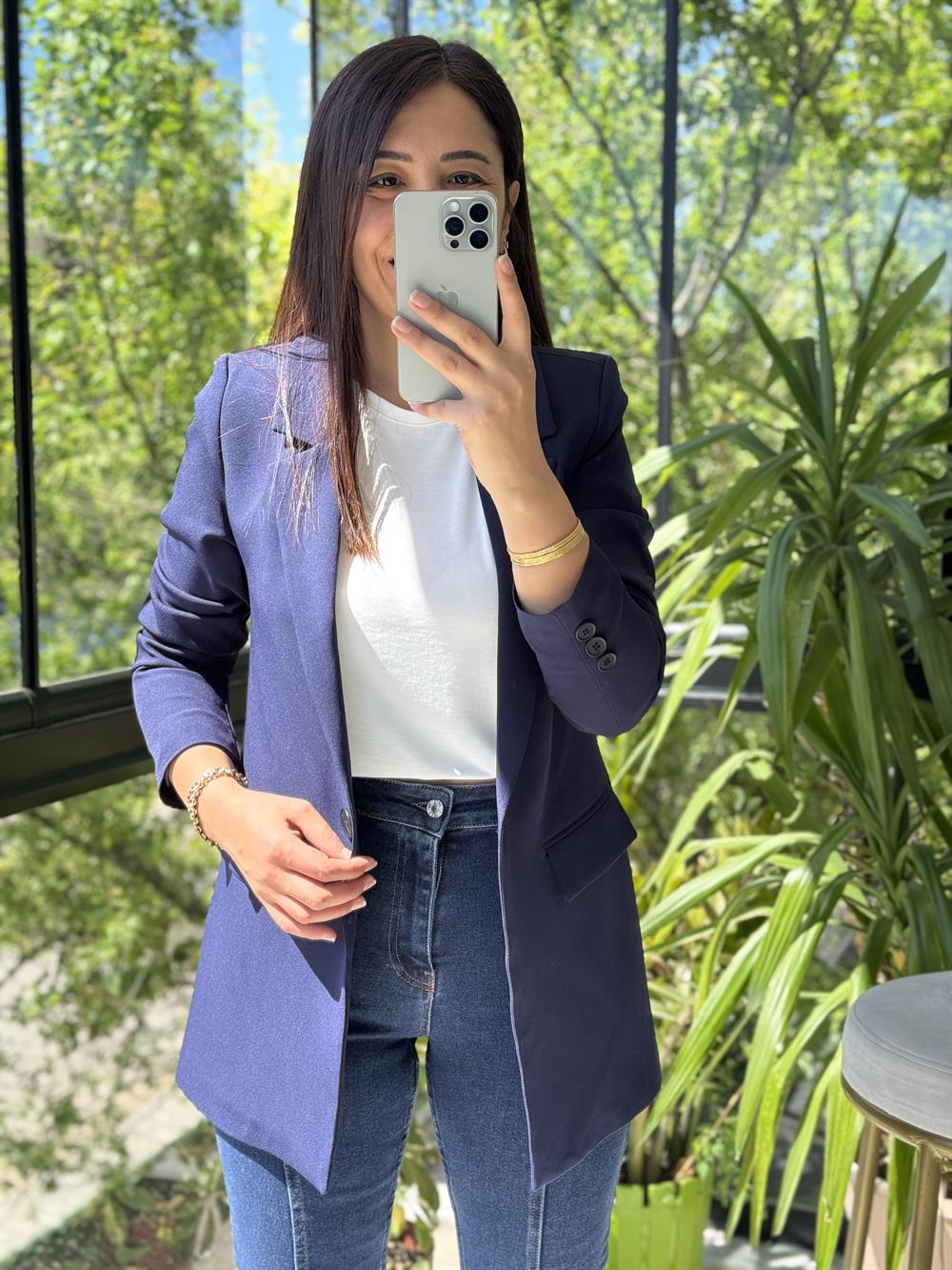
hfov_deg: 30.3
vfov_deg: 39.7
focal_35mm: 48
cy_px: 635
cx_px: 476
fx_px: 1760
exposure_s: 1/248
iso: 64
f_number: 1.78
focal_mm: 6.76
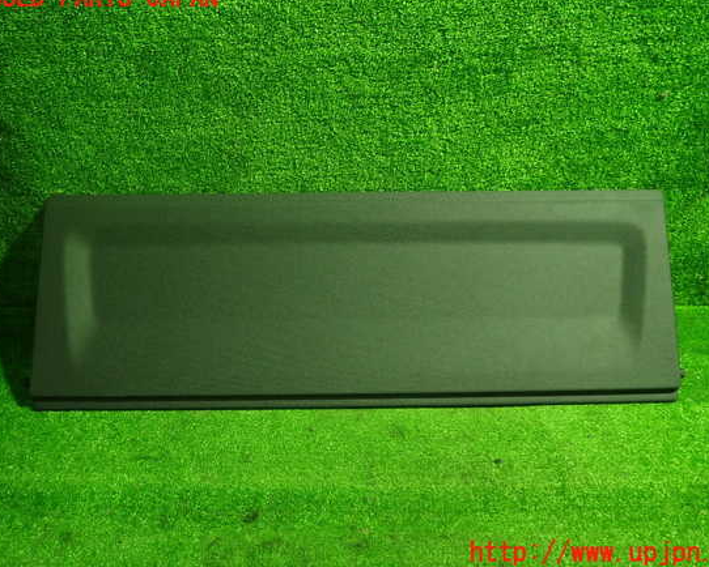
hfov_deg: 64.0
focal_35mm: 27
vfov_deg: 53.2
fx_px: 567
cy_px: 276
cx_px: 373
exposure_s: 1/30
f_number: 2
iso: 400
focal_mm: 4.5
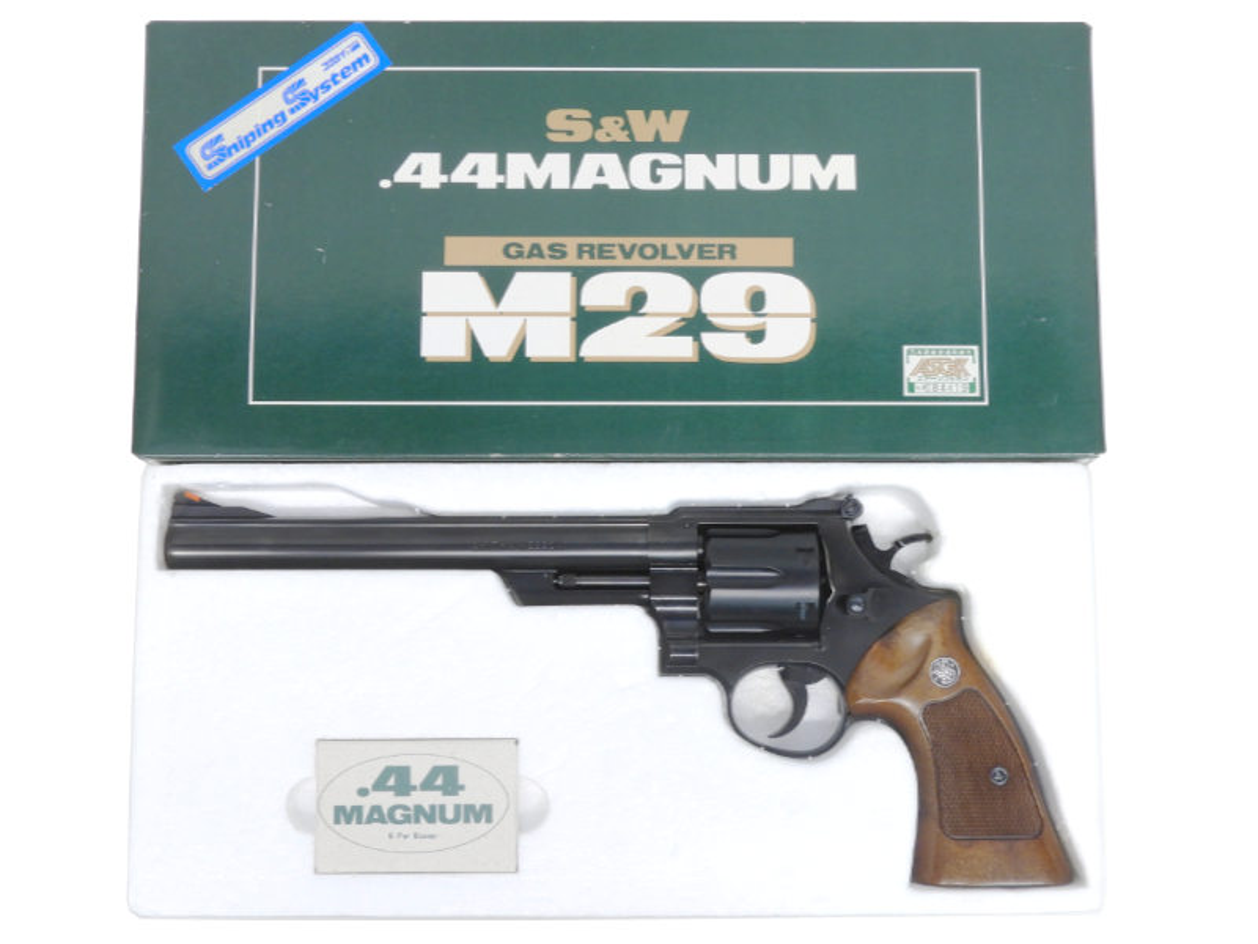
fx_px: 1454
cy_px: 472
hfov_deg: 46.8
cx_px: 629
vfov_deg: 36.0
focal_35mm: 40
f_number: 4.8
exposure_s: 1/20
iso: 200
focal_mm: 7.2
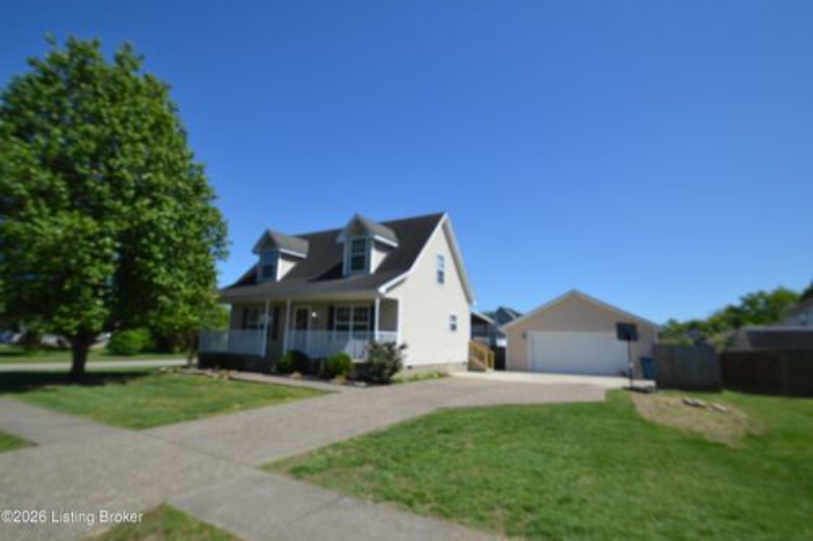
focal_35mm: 17
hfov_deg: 92.5
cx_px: 406
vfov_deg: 69.6
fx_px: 389
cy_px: 270
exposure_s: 1/250
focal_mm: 11.5
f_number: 8
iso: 100
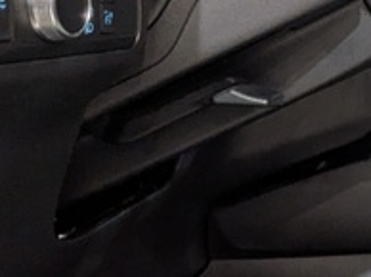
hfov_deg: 20.0
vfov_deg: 19.8
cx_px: 646
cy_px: 96
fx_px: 792
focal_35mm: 74
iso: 71
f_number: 2.2
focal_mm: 1.83
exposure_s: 1/25
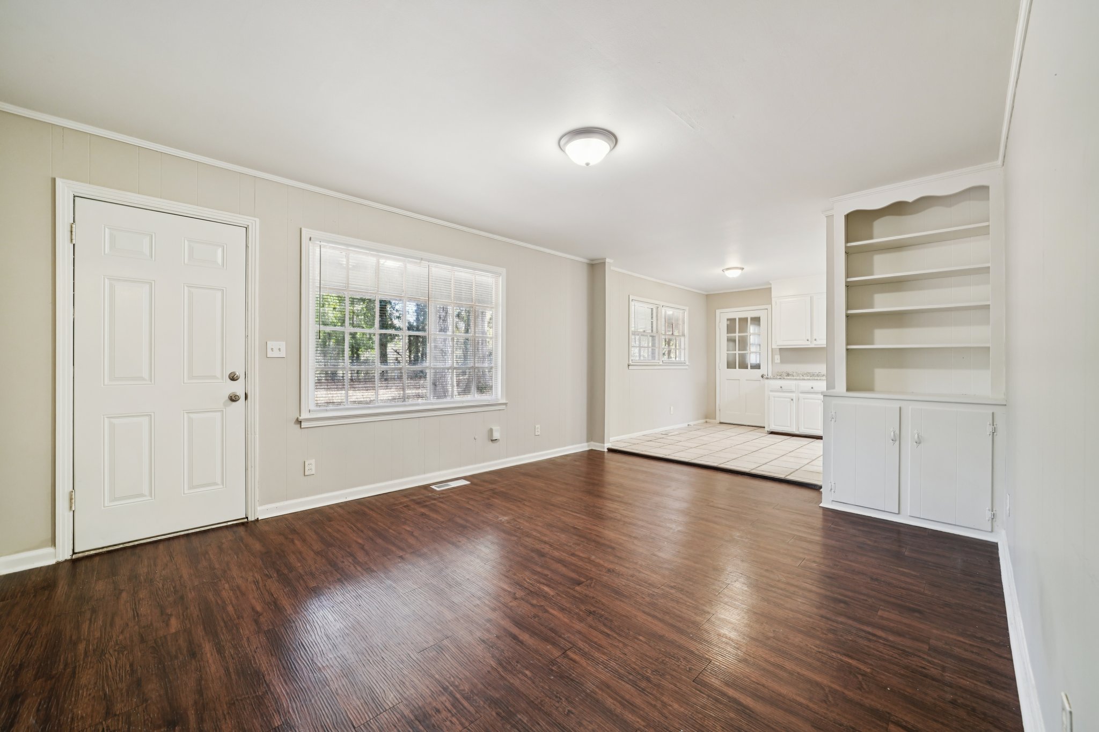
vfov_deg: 85.4
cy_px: 366
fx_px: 397
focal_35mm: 13
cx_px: 550
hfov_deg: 108.3
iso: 400
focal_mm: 13
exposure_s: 1/10
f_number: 8
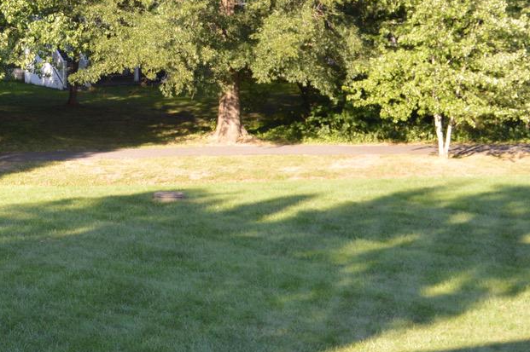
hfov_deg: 21.7
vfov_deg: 15.3
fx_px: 1309
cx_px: -57
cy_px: 145
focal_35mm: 89
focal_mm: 18
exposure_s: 1/200
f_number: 4
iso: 100
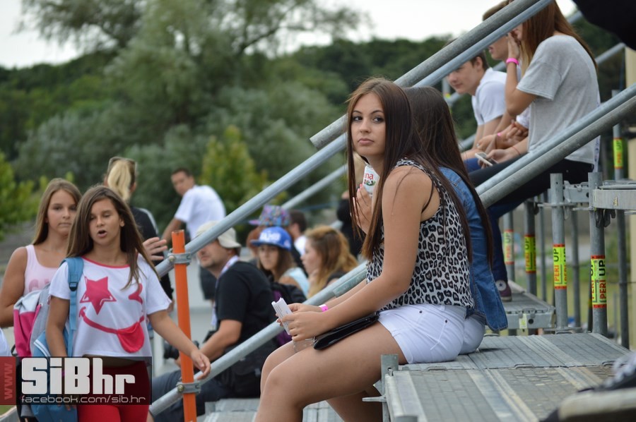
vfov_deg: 7.9
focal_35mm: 174
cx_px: 318
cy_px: 211
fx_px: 3071
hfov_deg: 11.8
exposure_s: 1/640
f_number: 5
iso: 400
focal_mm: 116
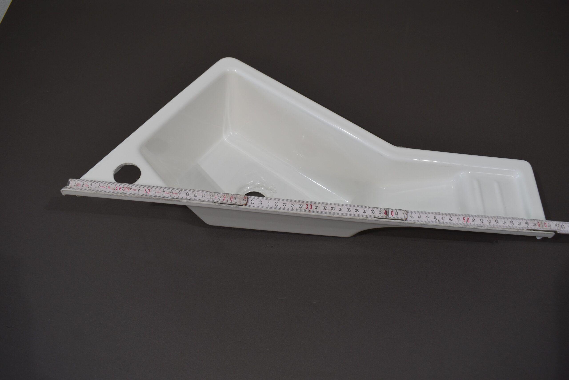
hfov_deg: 61.9
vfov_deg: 43.6
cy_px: 190
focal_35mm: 30
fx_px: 474
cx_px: 284
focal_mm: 20
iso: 250
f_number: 5.6
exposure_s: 1/125
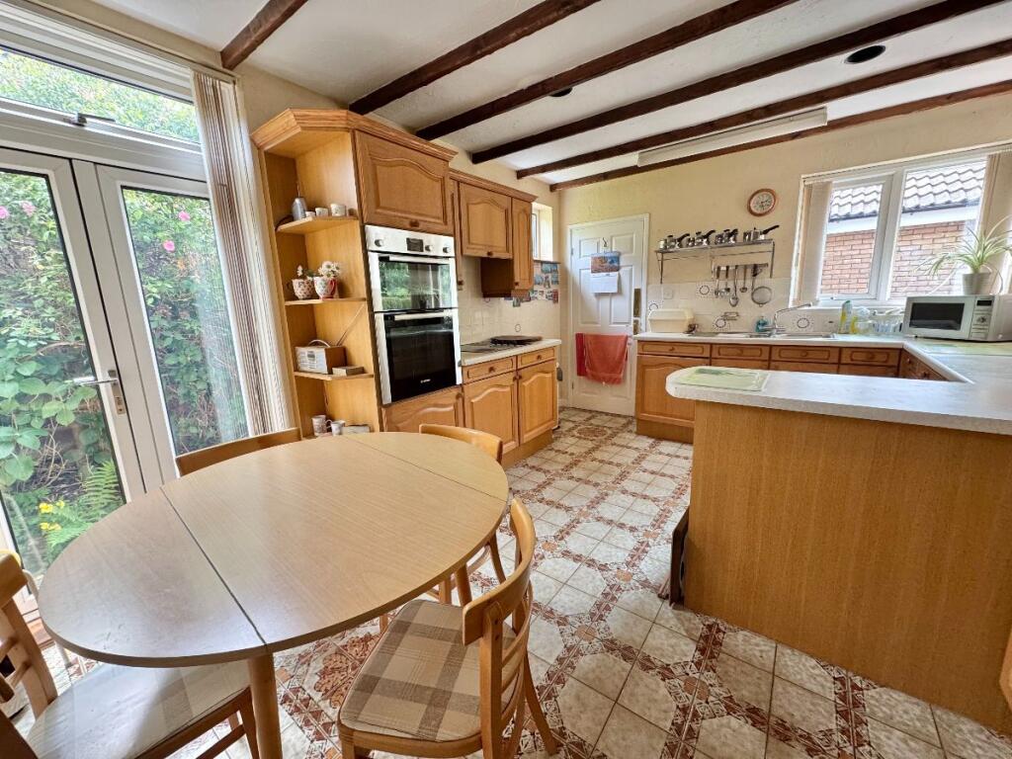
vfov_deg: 85.7
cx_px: 506
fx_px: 409
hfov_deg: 102.1
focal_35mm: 14
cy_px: 380
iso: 200
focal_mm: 2.22
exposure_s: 1/99
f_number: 2.2
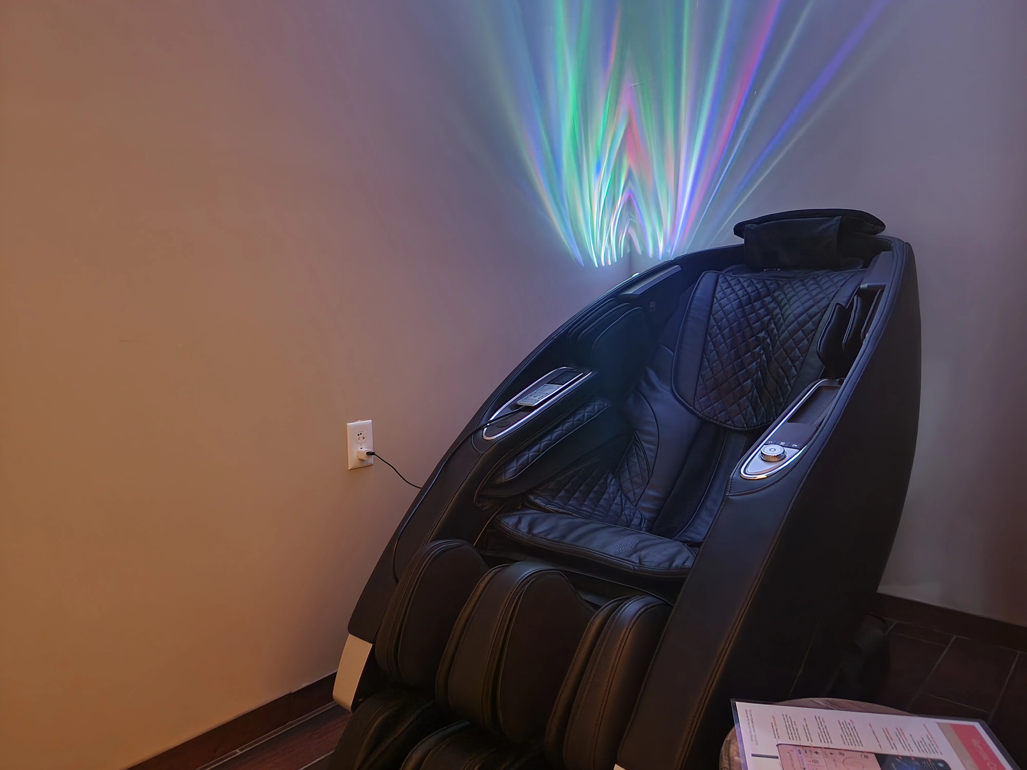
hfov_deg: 73.9
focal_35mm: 23
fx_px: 682
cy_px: 385
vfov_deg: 58.9
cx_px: 514
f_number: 1.8
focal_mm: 6.4
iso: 640
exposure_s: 1/10
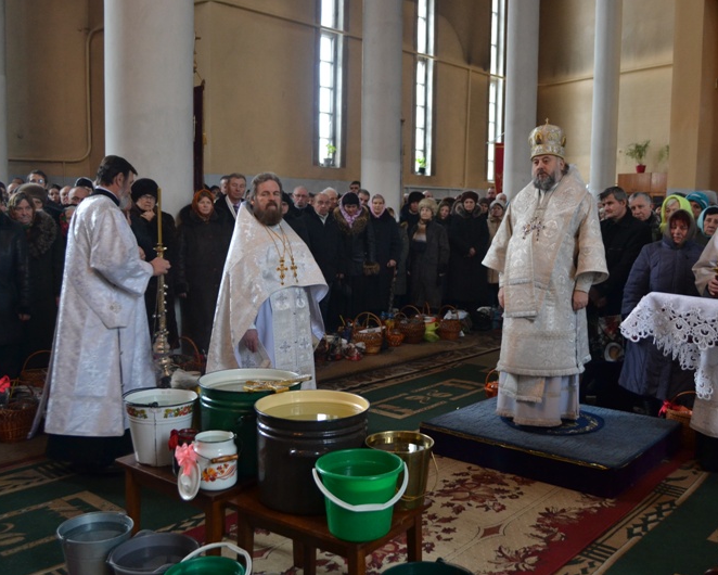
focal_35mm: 34
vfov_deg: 43.4
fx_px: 723
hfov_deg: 52.6
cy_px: 288
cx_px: 411
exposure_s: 1/50
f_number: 3.8
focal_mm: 20
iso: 800
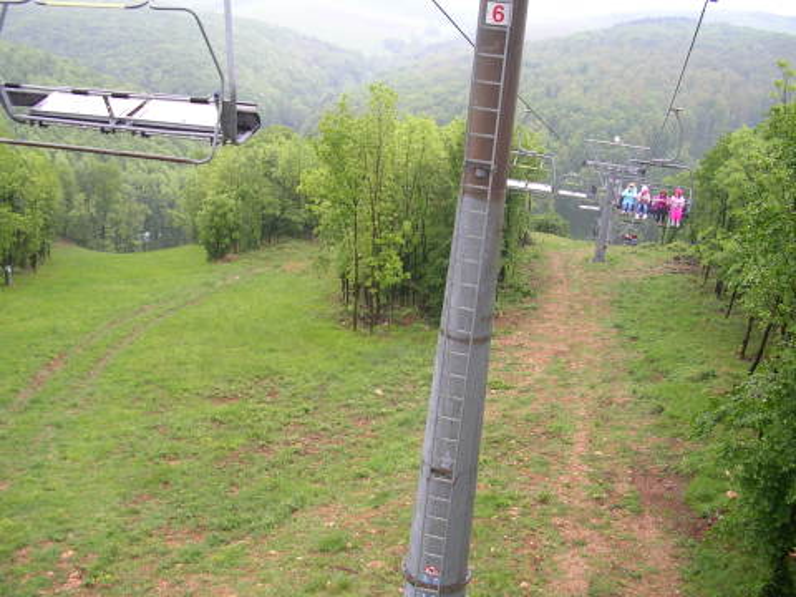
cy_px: 298
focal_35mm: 38
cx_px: 398
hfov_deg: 49.0
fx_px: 874
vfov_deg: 37.7
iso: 50
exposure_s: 1/128
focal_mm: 5.8
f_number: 2.8
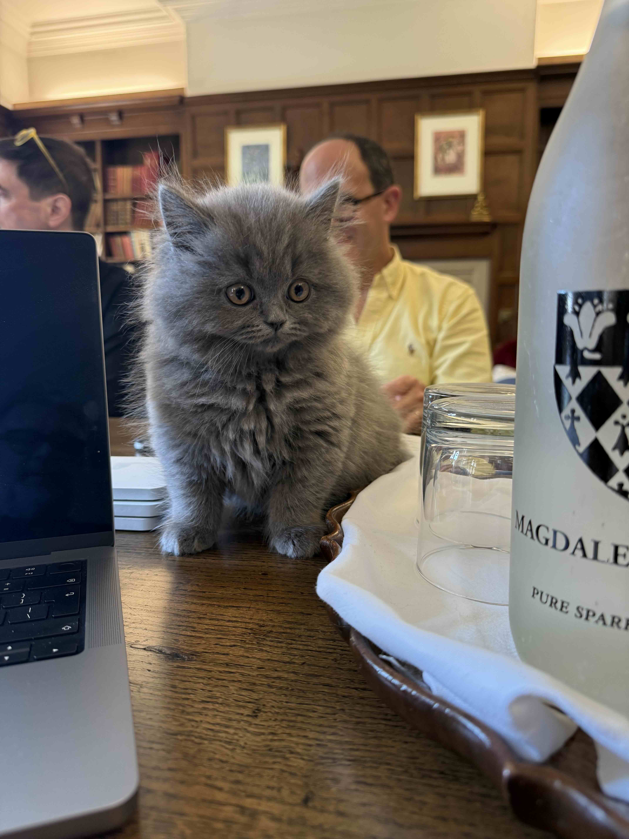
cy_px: 420
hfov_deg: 56.8
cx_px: 314
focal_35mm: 24
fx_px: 581
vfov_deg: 71.6
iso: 160
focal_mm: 6.76
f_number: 1.78
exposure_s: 1/50
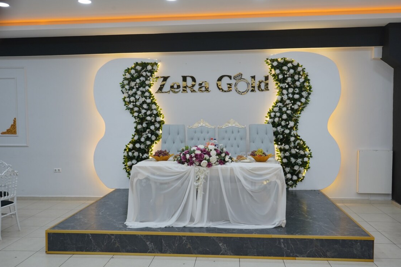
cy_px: 133
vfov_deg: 42.3
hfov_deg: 60.3
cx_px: 206
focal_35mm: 31
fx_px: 345
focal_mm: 30
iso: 640
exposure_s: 1/60
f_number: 8
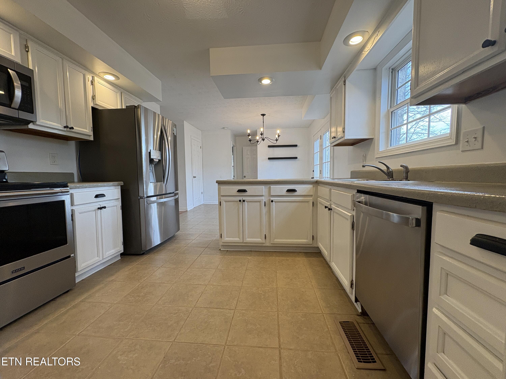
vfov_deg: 85.7
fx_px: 205
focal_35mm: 14
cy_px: 190
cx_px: 253
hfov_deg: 102.1
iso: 160
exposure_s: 1/120
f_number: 2.2
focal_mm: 2.22
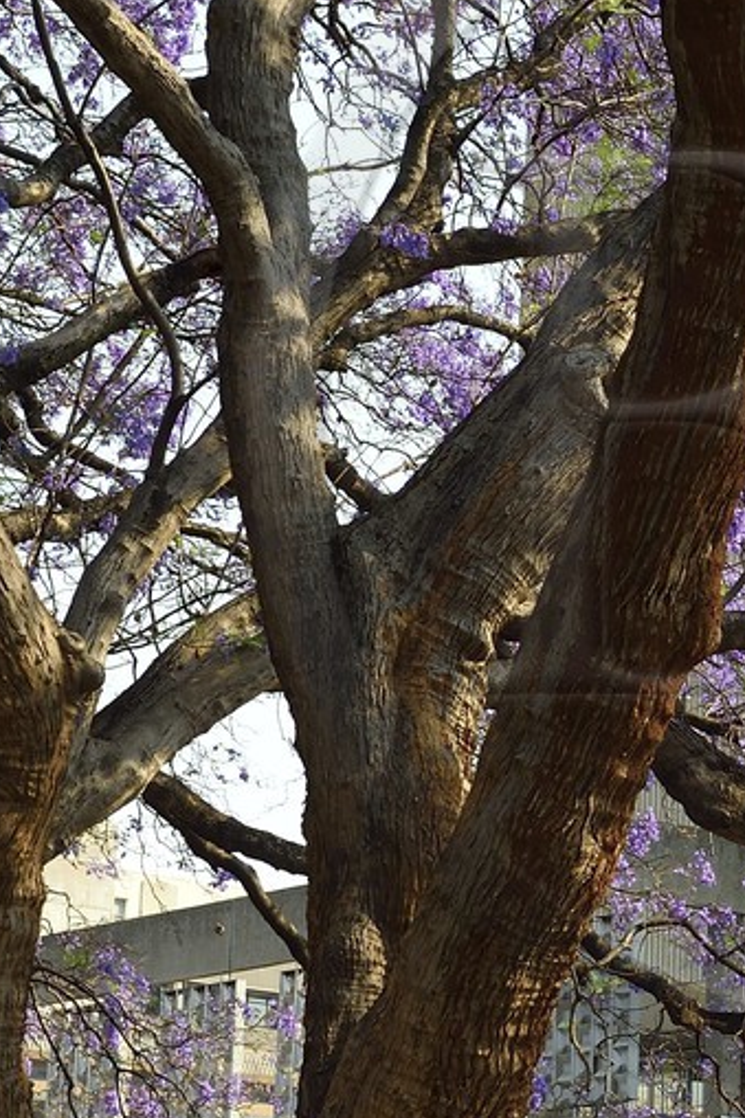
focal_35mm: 132
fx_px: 4100
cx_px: 923
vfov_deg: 15.5
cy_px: 426
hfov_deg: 10.2
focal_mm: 42
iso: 200
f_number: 7.1
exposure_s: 1/250
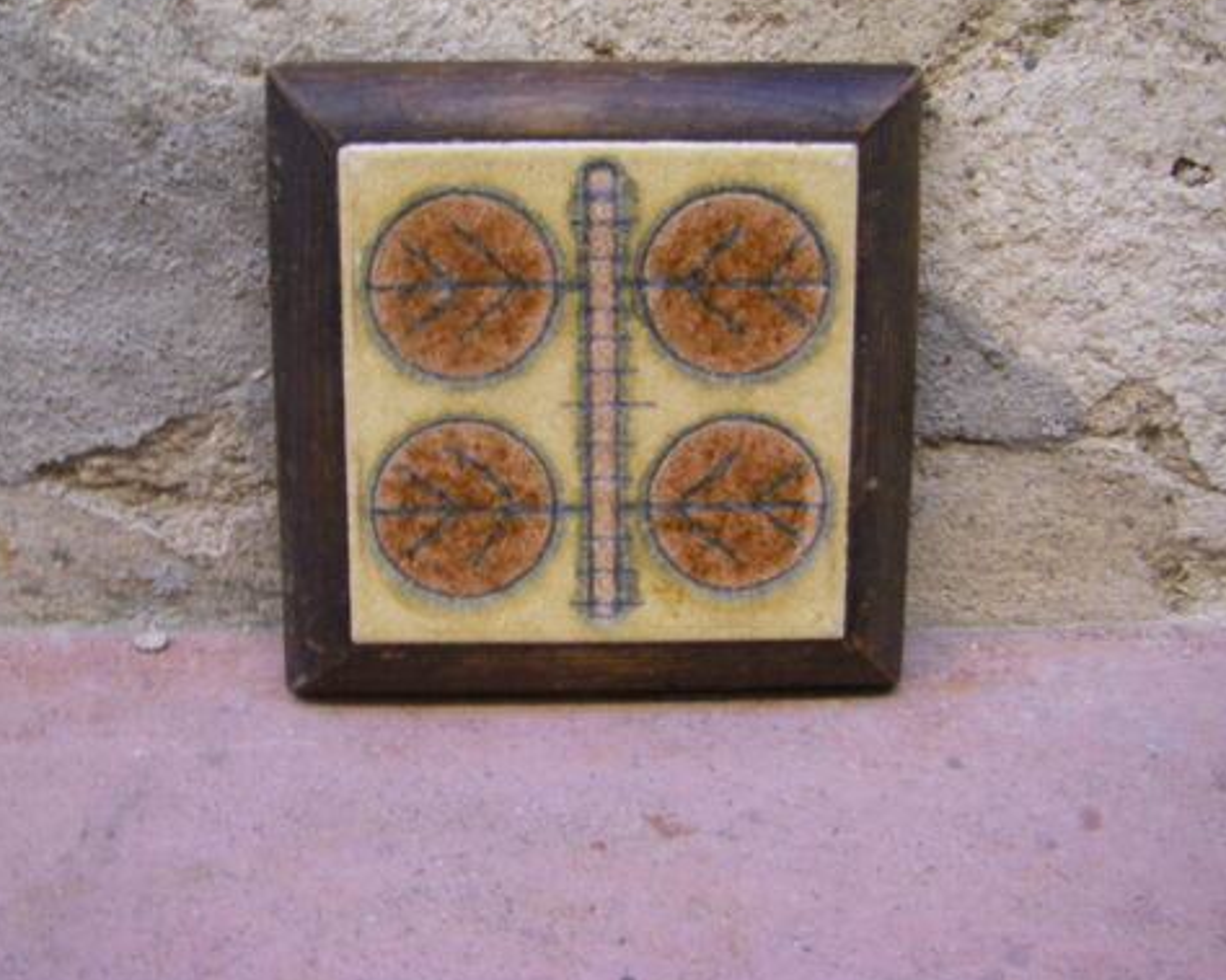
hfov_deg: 39.5
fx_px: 1705
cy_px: 416
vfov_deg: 32.0
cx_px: 597
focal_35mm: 47
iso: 200
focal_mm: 6.3
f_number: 3.5
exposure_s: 1/50
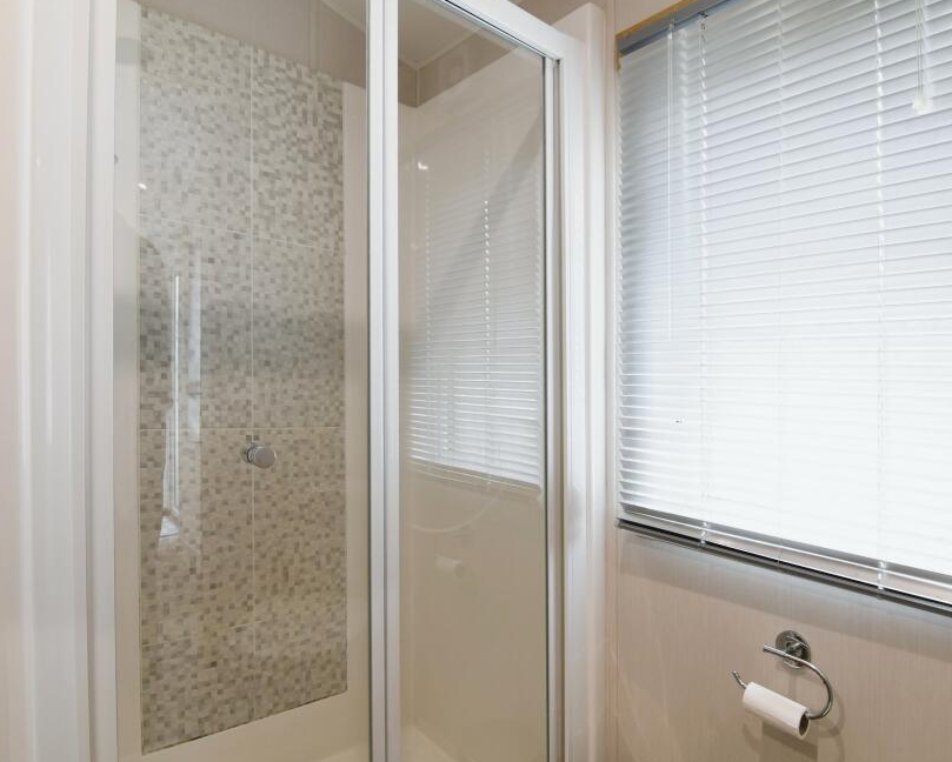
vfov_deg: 70.9
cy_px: 385
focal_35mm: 19
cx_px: 538
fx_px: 536
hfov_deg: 82.8
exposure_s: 1/8
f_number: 7.1
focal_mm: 11
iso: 200
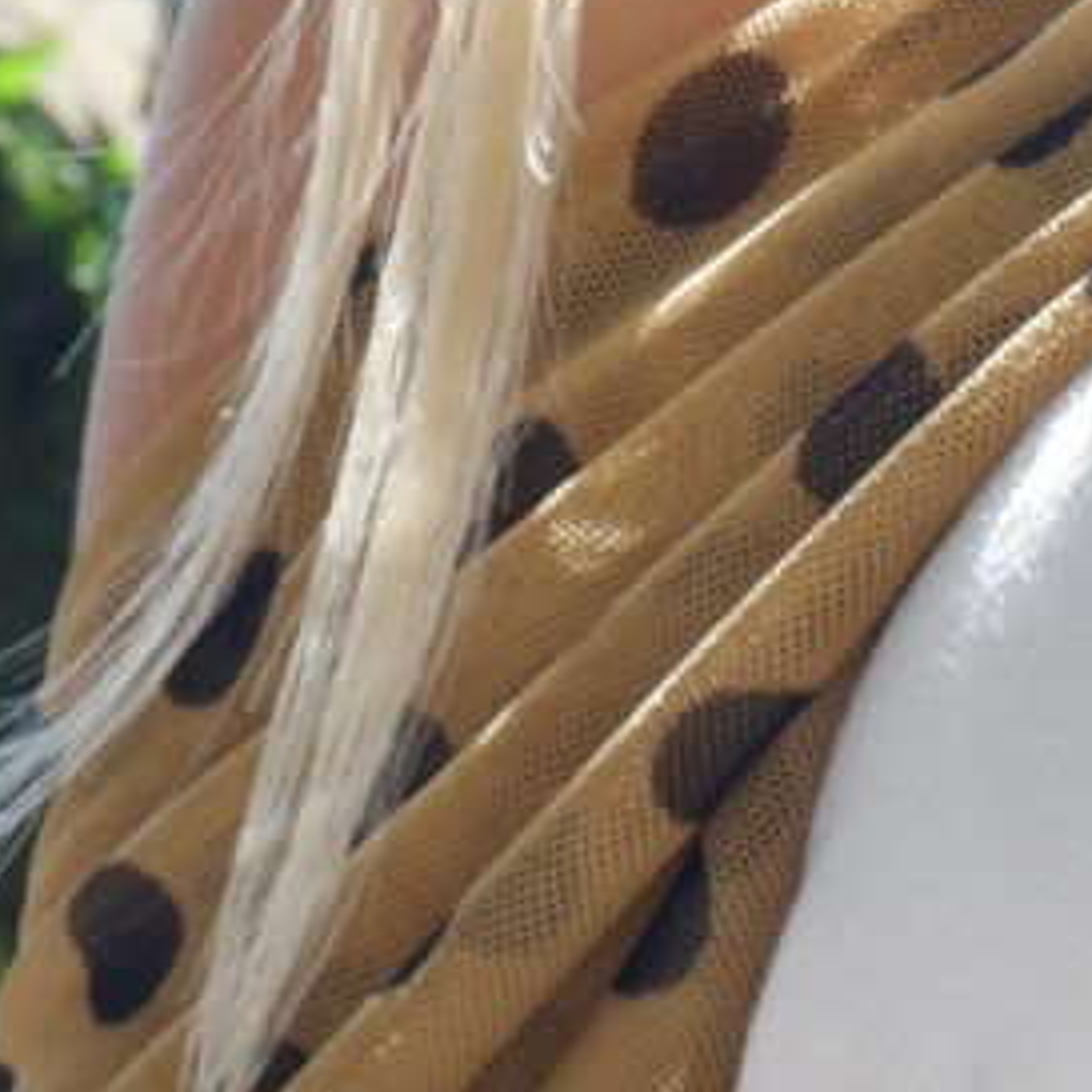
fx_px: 14490
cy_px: 1320
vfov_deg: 4.3
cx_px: 2114
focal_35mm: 406
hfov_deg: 4.3
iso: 320
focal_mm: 34.3
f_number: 14
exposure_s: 1/70
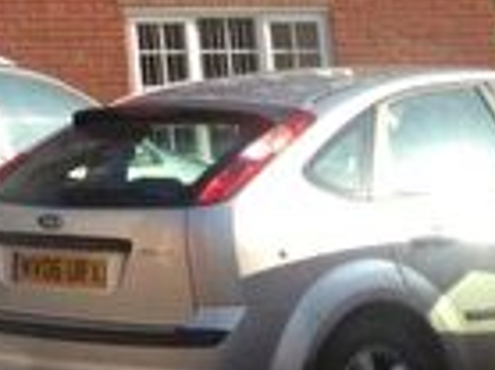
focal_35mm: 176
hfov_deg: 10.2
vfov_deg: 7.8
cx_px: -545
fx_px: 2515
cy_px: -507
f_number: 2.4
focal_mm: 4.28
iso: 50
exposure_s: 1/726
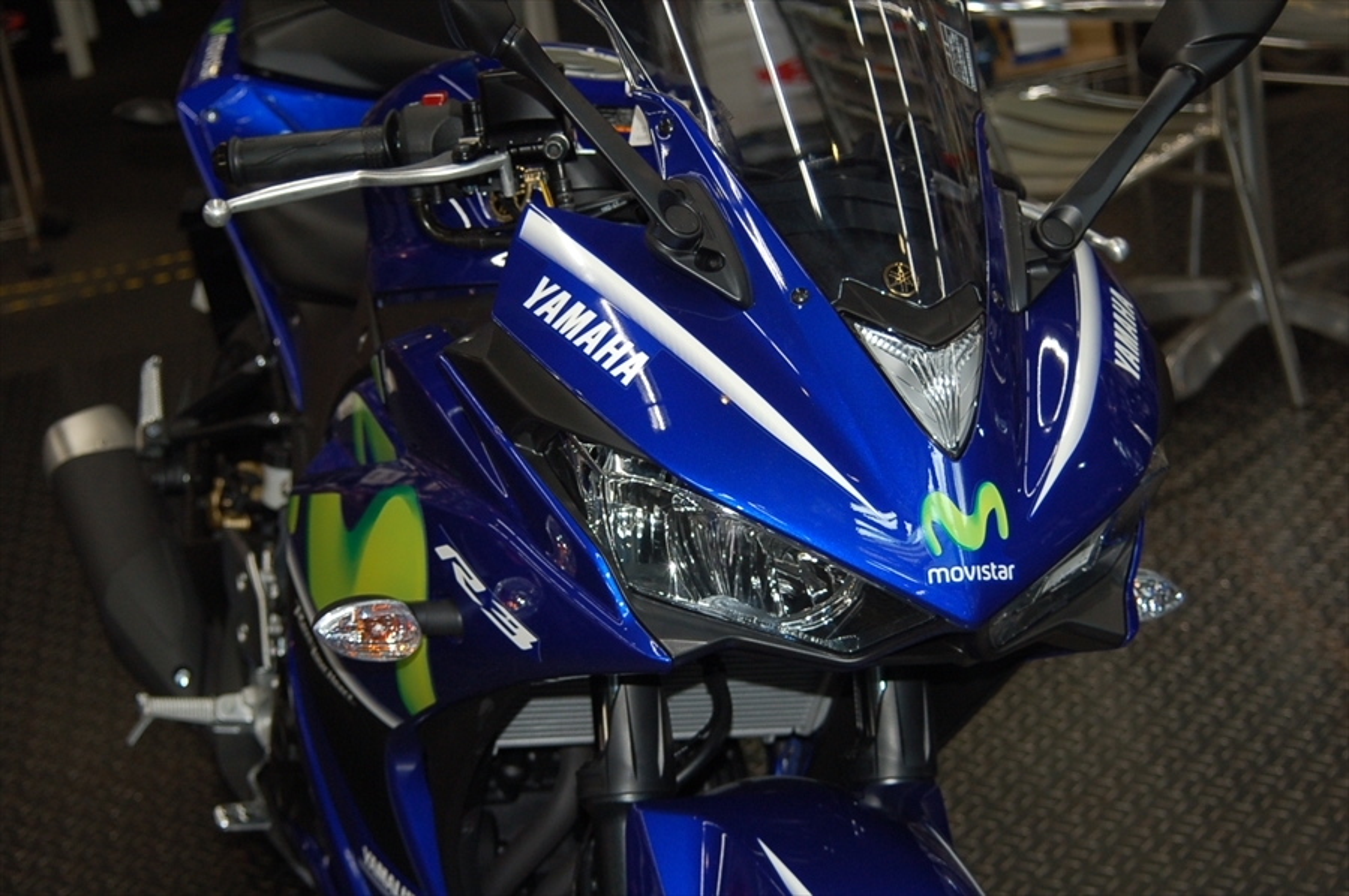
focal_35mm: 72
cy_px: 448
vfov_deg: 18.9
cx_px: 674
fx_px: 2695
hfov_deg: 28.1
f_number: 4.5
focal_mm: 48
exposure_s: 1/60
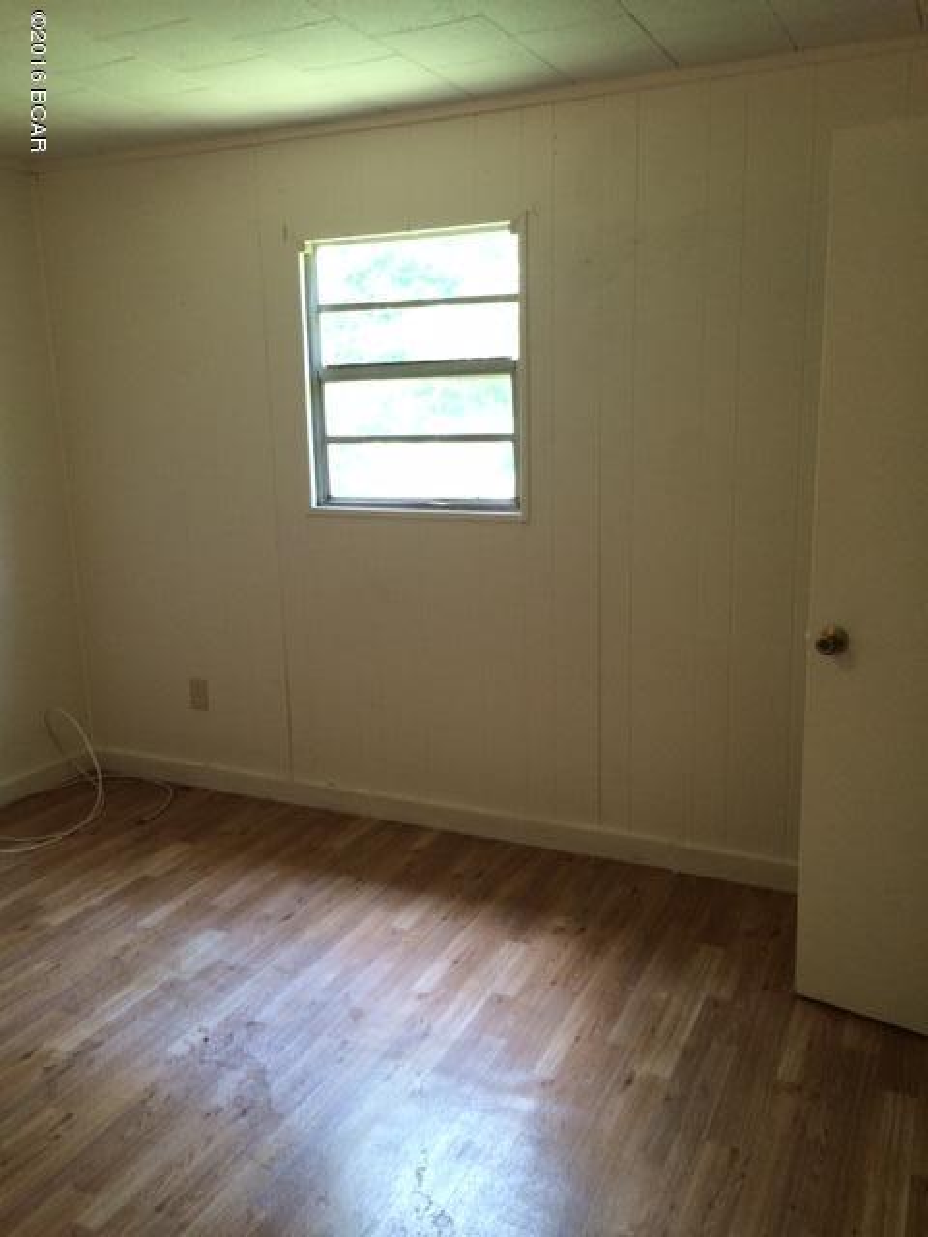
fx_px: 1037
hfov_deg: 48.2
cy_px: 618
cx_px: 464
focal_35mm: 29
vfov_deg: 61.7
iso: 50
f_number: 2.2
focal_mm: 4.15
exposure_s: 1/30
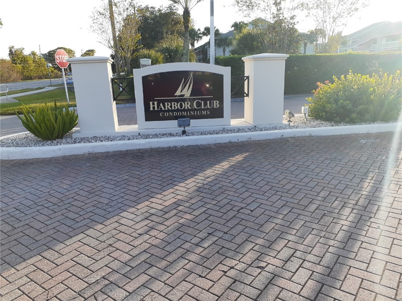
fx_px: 314
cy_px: 150
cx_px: 201
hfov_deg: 65.3
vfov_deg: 51.4
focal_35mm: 27
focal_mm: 3.6
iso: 40
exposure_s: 1/469
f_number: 1.9
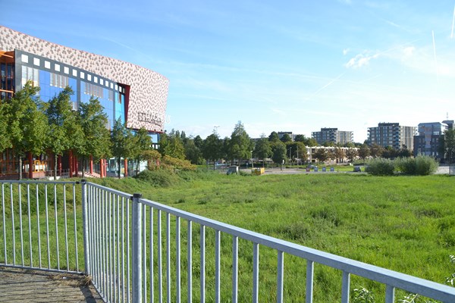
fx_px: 341
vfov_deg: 47.9
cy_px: 152
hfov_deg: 67.4
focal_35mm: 27
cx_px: 228
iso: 100
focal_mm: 18
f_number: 7.1
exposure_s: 1/200
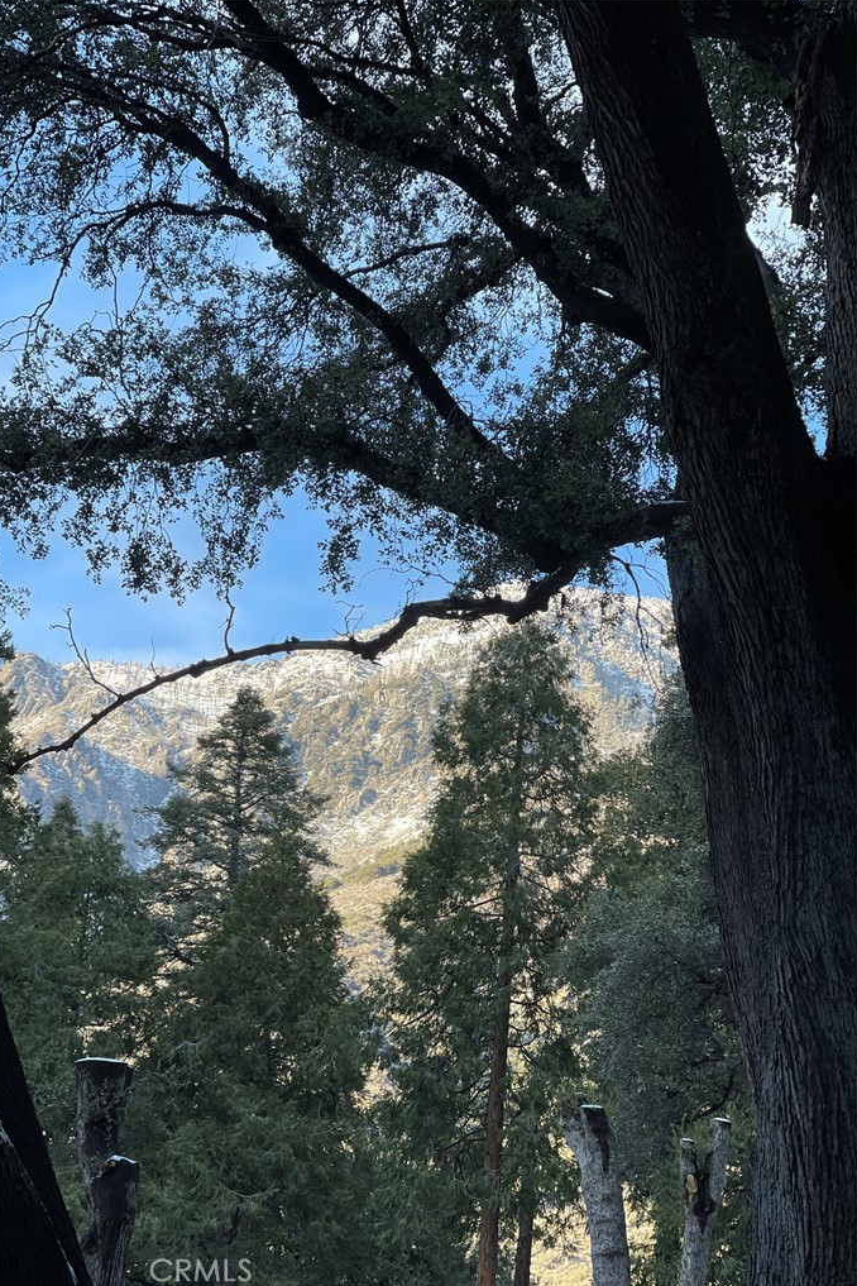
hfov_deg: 20.3
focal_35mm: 67
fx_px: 2392
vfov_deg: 30.1
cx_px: 378
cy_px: 641
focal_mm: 7.5
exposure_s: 1/141
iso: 20
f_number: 2.2
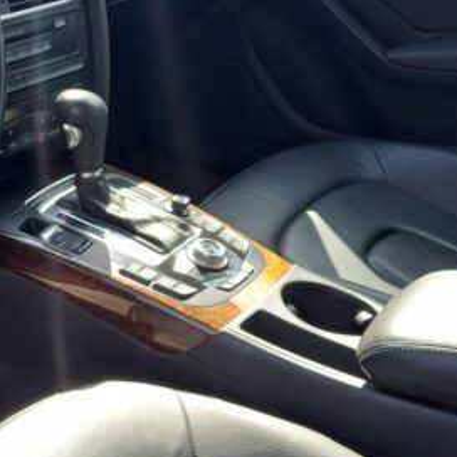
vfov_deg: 26.5
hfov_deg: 24.2
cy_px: 234
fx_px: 971
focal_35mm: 65
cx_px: -82
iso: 40
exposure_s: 1/50
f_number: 2
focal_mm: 4.6
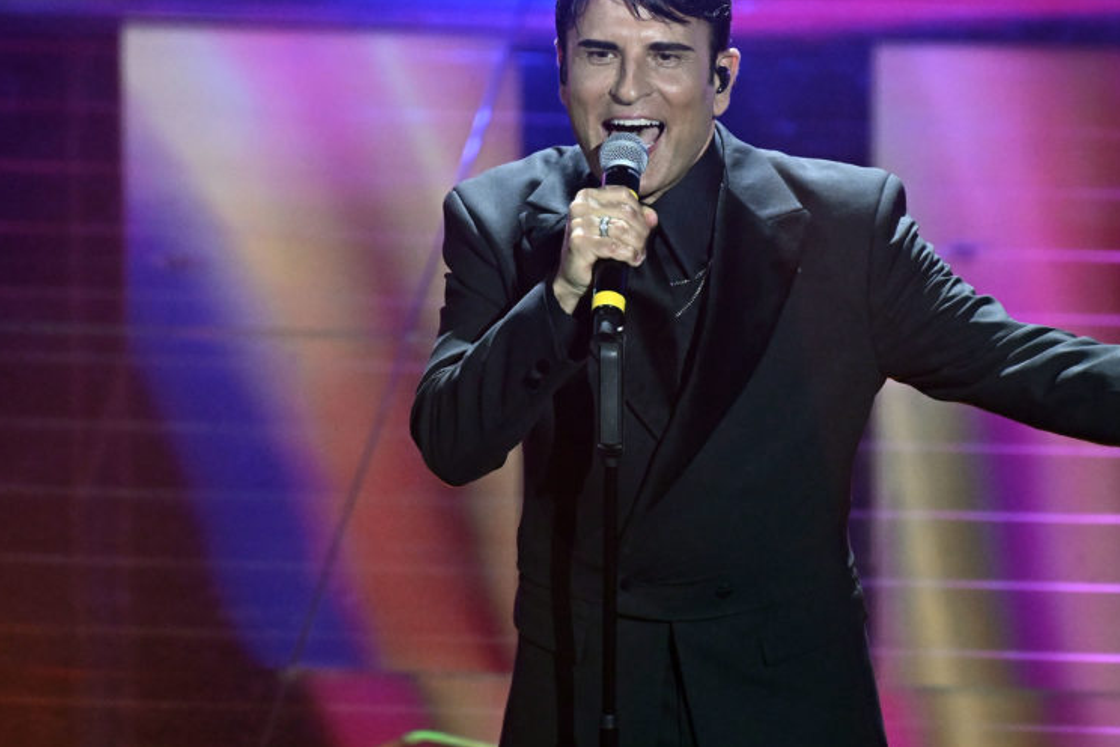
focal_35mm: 578
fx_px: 17981
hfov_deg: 3.6
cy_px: 331
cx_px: 718
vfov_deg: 2.4
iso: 4000
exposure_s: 1/320
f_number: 4
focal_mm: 280
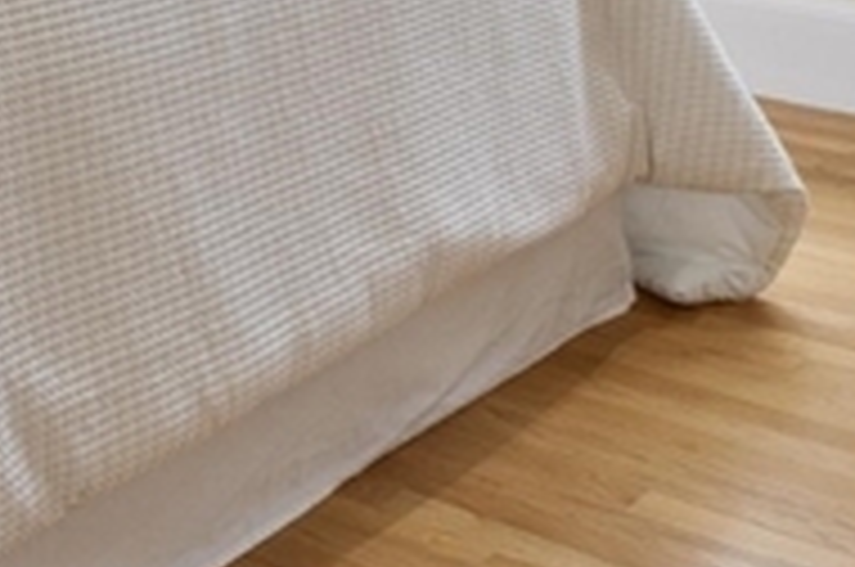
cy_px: -484
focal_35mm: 81
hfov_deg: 25.0
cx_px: 274
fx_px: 1920
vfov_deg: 14.5
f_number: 7.1
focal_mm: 10
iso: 400
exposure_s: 1/5
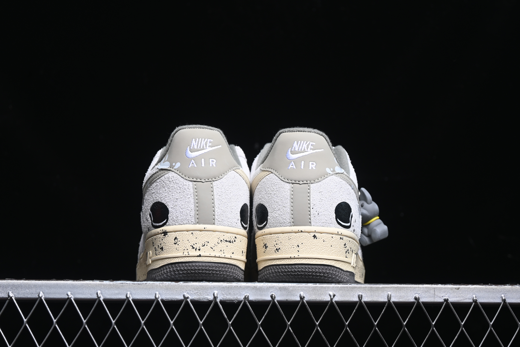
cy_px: 174
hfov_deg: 27.0
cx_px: 260
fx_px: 1083
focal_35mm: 75
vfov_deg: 18.2
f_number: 6.3
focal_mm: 50
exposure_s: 1/60
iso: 160
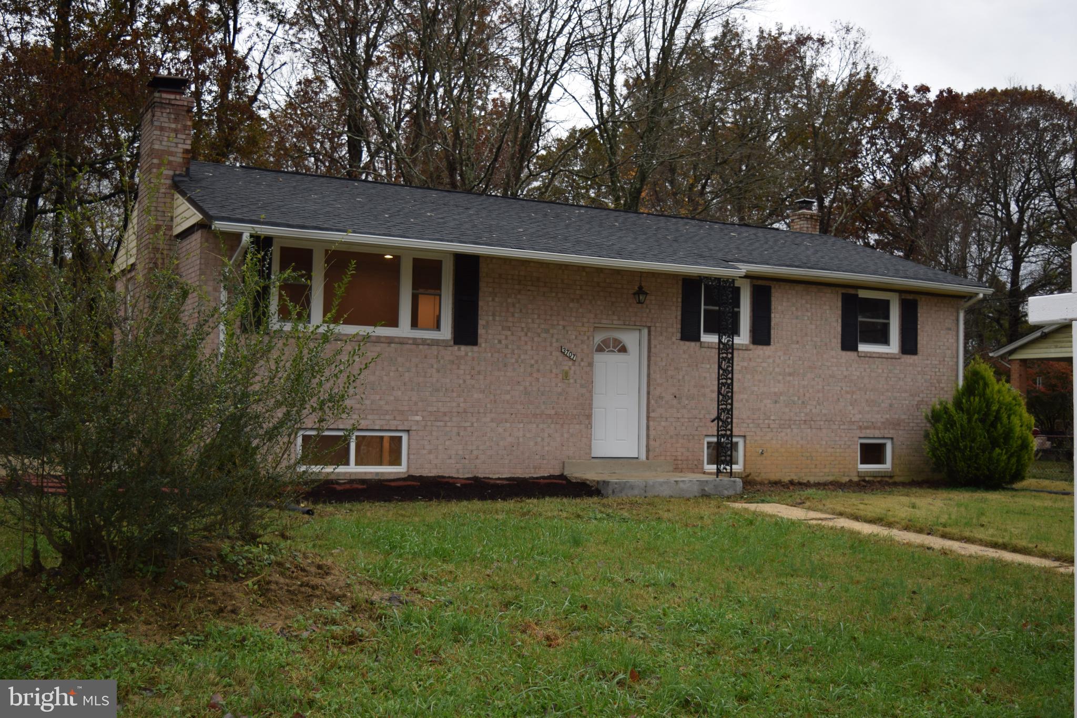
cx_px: 538
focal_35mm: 40
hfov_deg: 47.9
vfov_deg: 33.0
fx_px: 1211
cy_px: 359
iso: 100
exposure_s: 1/40
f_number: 4
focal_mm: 27
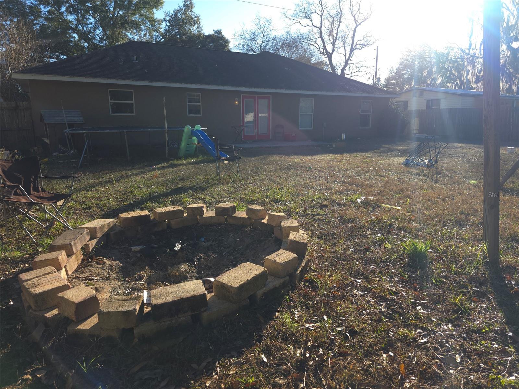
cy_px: 194
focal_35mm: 23
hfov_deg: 73.9
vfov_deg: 58.9
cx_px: 260
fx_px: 345
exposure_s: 1/220
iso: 12
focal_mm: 6.3
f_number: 1.7
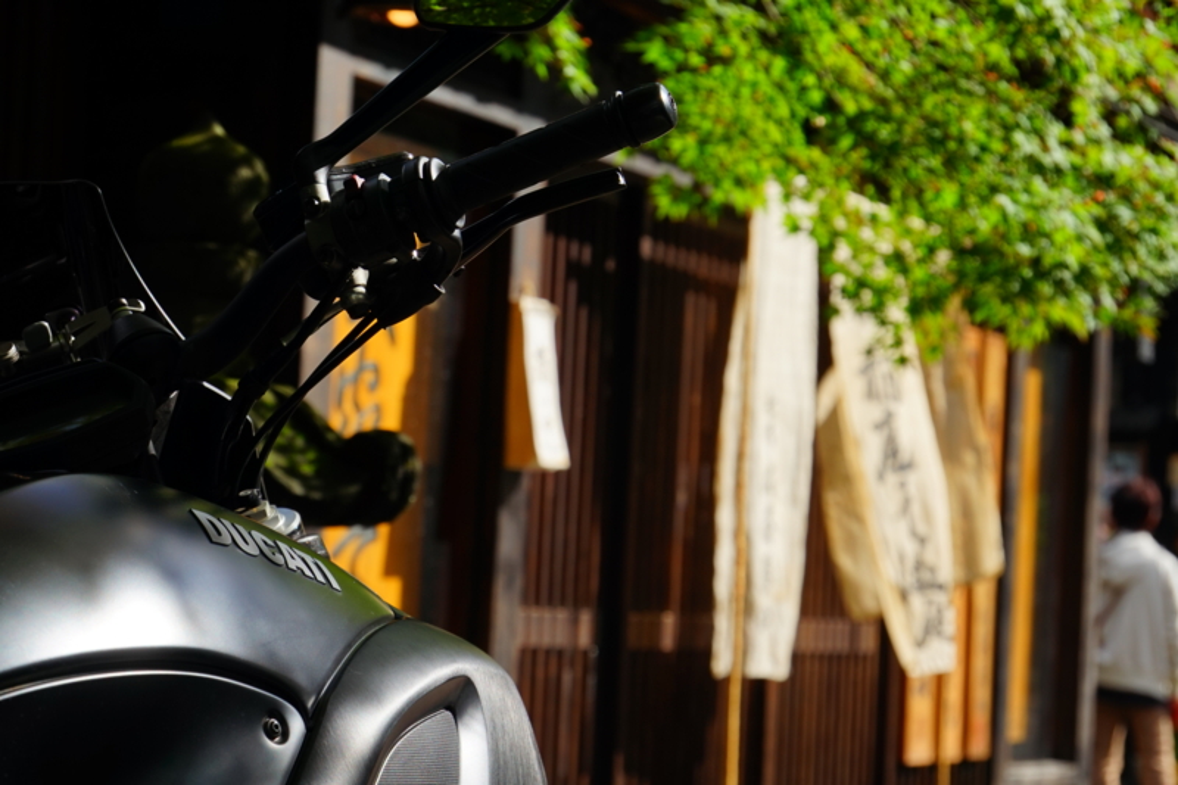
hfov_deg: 18.8
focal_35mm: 109
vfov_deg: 12.6
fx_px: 3566
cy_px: 392
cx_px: 589
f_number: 8
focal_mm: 73
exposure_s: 1/320
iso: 100
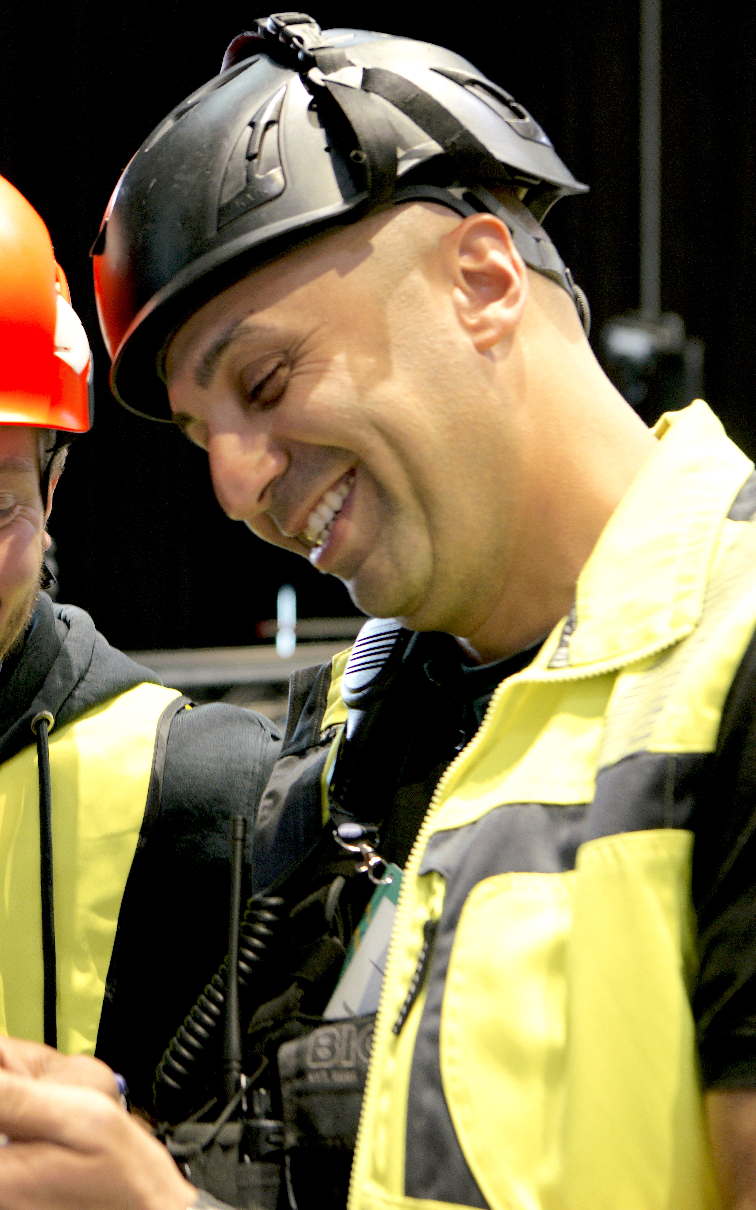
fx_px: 2572
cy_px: 605
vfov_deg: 26.5
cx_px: -68
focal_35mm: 78
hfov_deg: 16.3
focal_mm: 51
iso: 1600
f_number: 4
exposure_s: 1/20
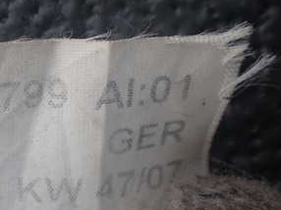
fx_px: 511
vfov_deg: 23.2
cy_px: 131
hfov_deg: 28.5
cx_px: -12
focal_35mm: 63
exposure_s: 1/200
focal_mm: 5.4
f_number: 3.2
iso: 100
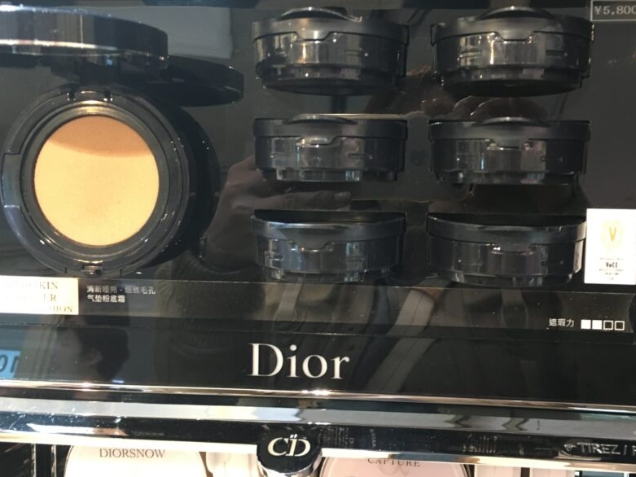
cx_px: 385
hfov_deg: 48.6
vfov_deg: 37.7
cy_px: 230
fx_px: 698
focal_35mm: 38
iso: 200
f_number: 2.2
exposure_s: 1/20
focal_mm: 4.15
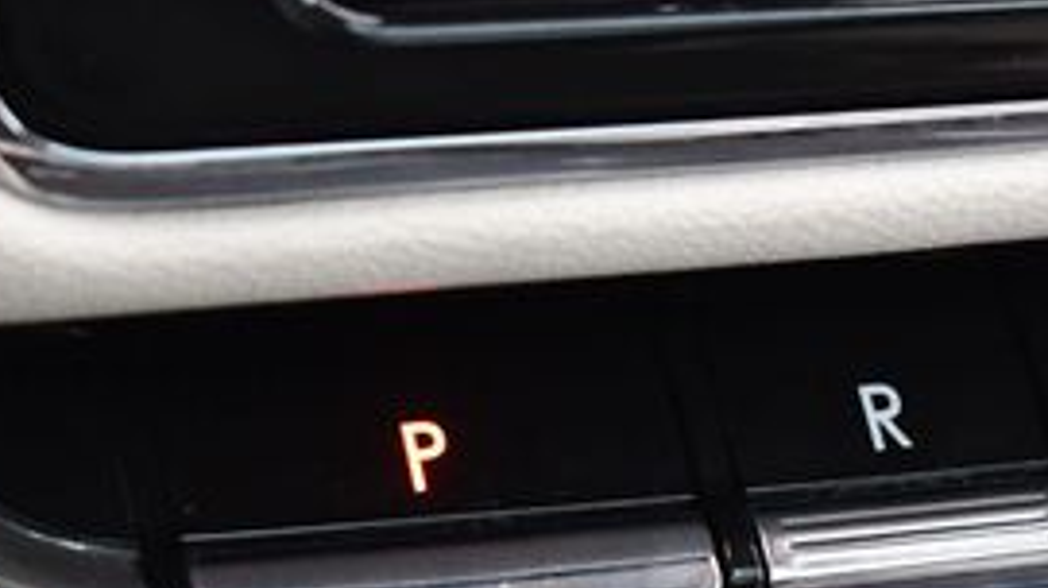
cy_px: 414
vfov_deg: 7.8
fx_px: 4332
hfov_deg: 13.8
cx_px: 746
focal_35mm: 156
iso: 1400
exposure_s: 1/125
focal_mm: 42
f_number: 5
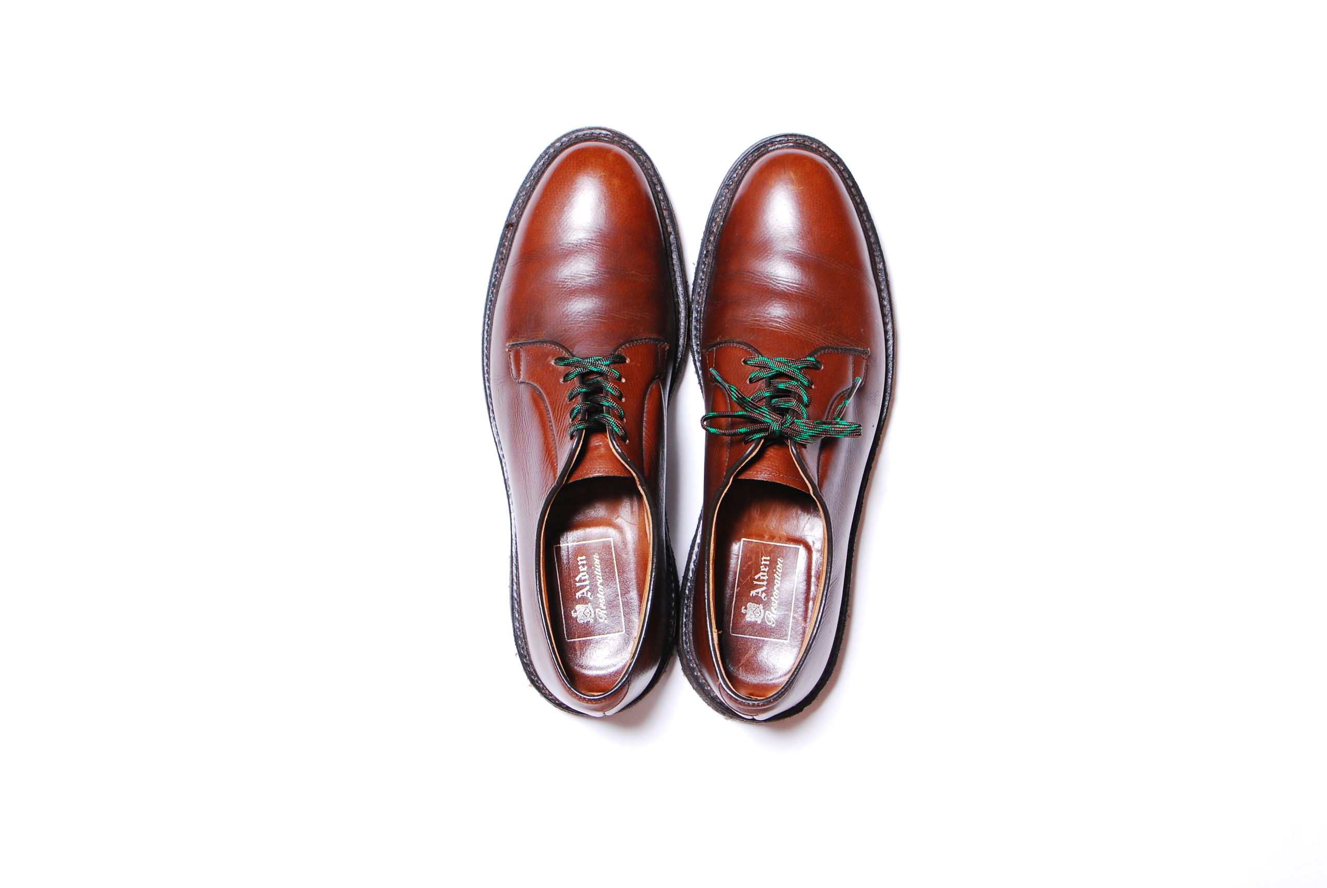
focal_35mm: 57
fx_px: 2104
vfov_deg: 23.8
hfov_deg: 35.0
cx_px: 664
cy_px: 444
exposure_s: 1/100
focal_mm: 38
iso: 400
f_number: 8
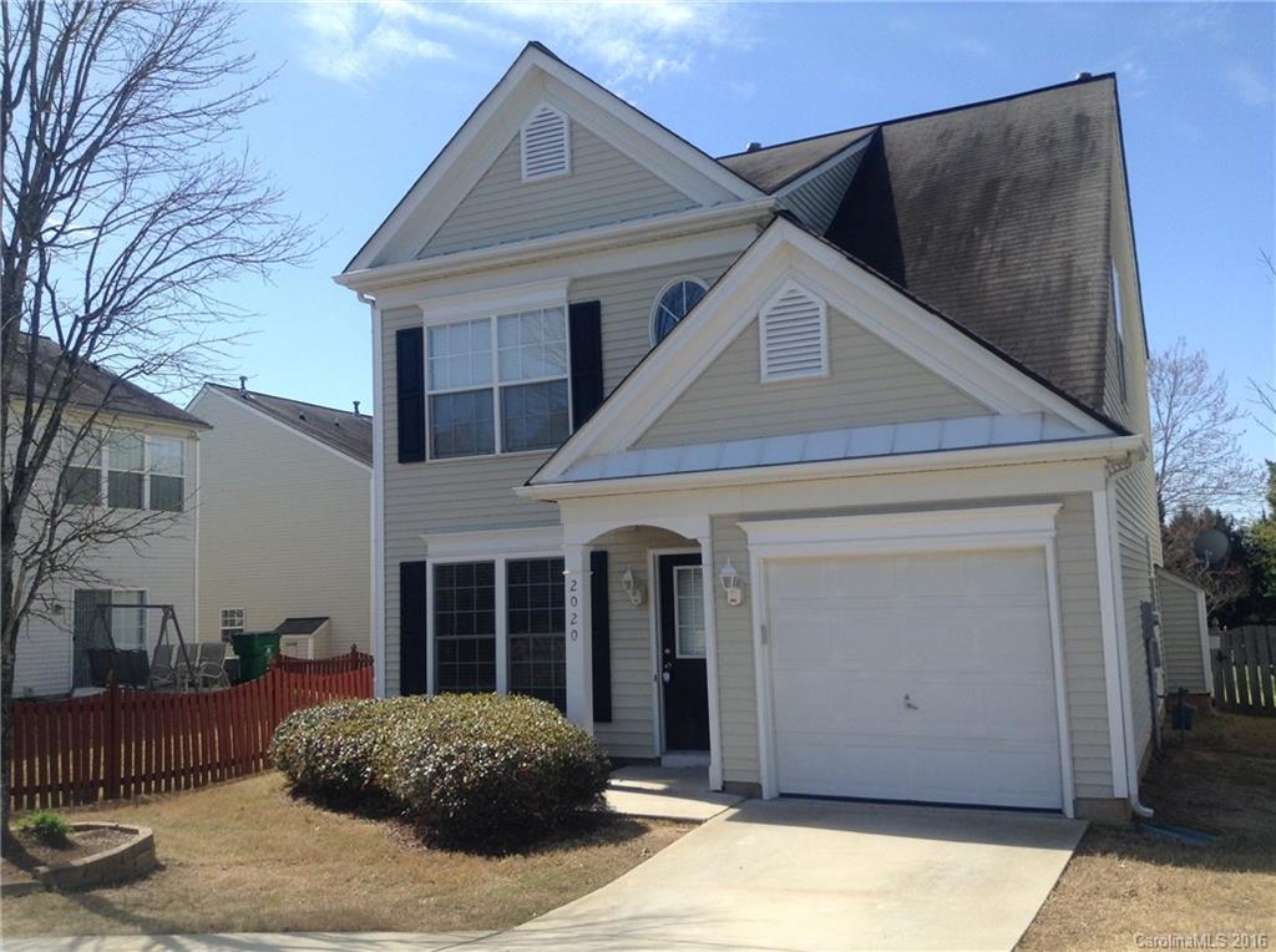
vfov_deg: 42.8
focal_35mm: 33
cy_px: 476
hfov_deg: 55.4
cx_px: 638
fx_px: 1214
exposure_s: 1/840
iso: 25
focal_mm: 3.3
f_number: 2.4
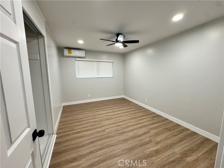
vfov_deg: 85.7
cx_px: 112
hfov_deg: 102.1
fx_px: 91
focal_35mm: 14
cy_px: 84
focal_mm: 2.22
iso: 160
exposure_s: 1/120
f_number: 2.2
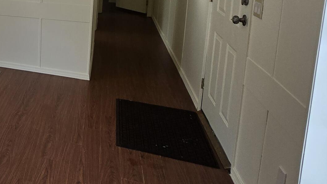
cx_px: -99
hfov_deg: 34.9
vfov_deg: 27.5
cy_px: -12
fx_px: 347
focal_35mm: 40
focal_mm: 2.2
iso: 50
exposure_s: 1/163
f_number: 2.2
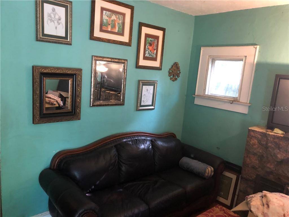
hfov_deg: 63.4
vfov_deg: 49.7
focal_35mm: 28
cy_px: 108
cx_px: 144
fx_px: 234
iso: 80
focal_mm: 4
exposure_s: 1/7
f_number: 1.8
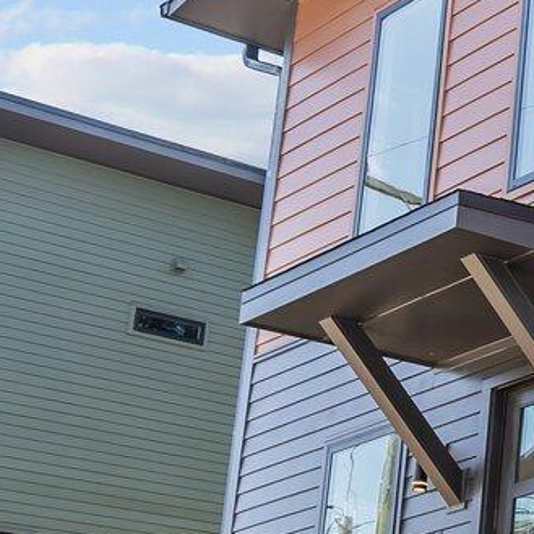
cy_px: 283
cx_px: 1029
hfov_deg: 13.6
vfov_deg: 15.7
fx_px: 1937
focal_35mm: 111
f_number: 4
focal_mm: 21
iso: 100
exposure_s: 1/60
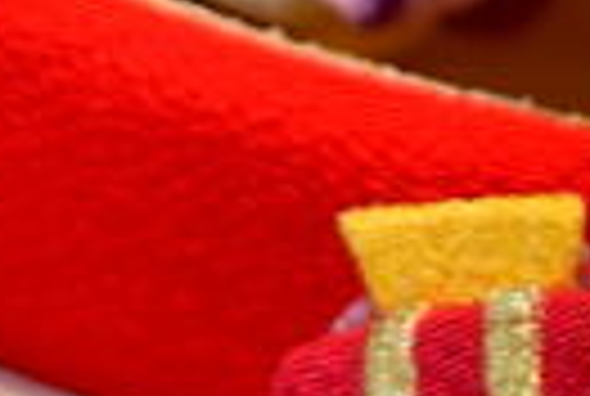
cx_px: 1013
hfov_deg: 5.2
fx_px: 6406
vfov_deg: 3.4
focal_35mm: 390
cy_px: -961
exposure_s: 1/100
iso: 100
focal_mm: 50
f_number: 2.5
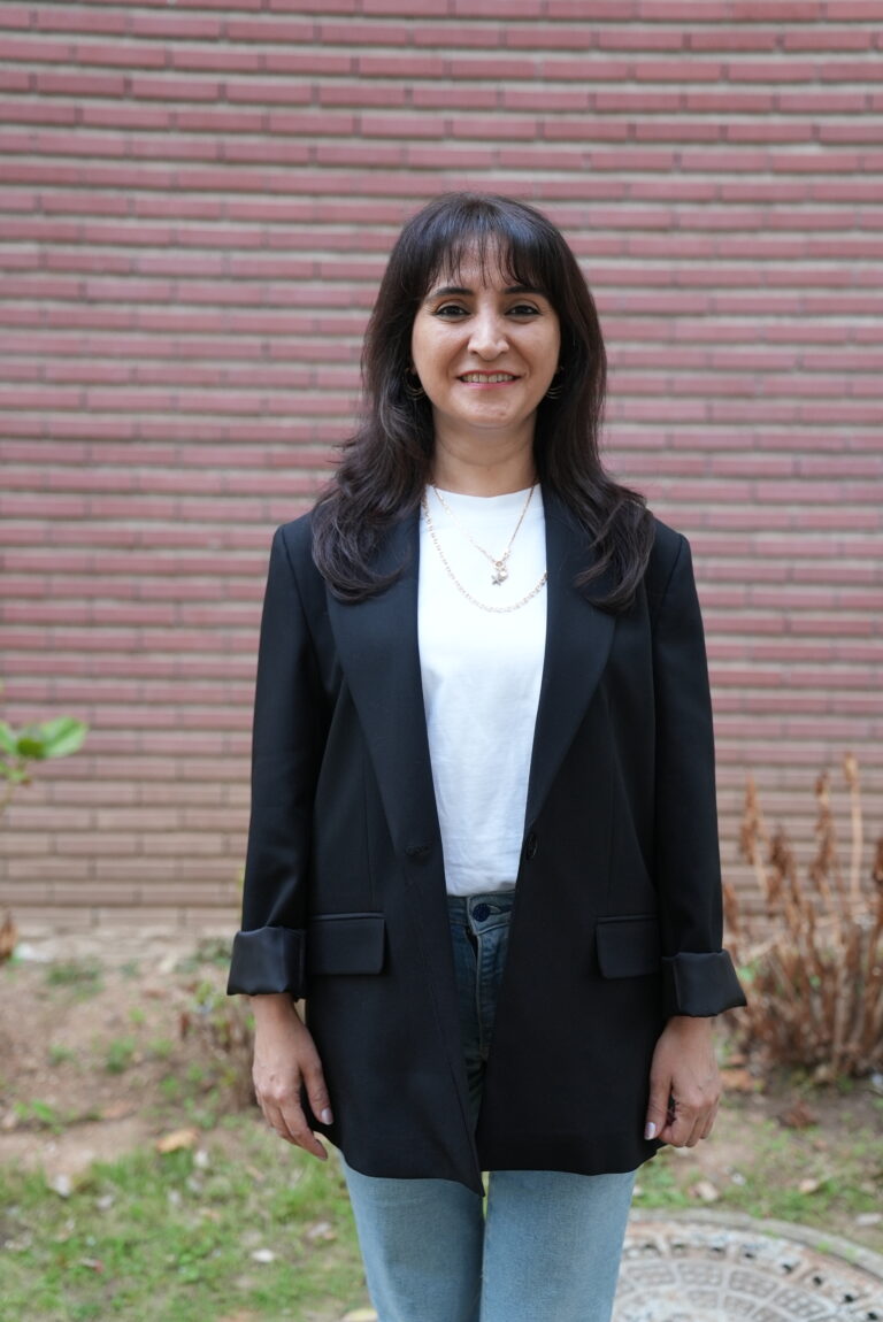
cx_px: 442
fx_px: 1837
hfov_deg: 27.0
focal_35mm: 50
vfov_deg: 39.6
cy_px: 661
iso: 800
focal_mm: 50
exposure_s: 1/100
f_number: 2.8
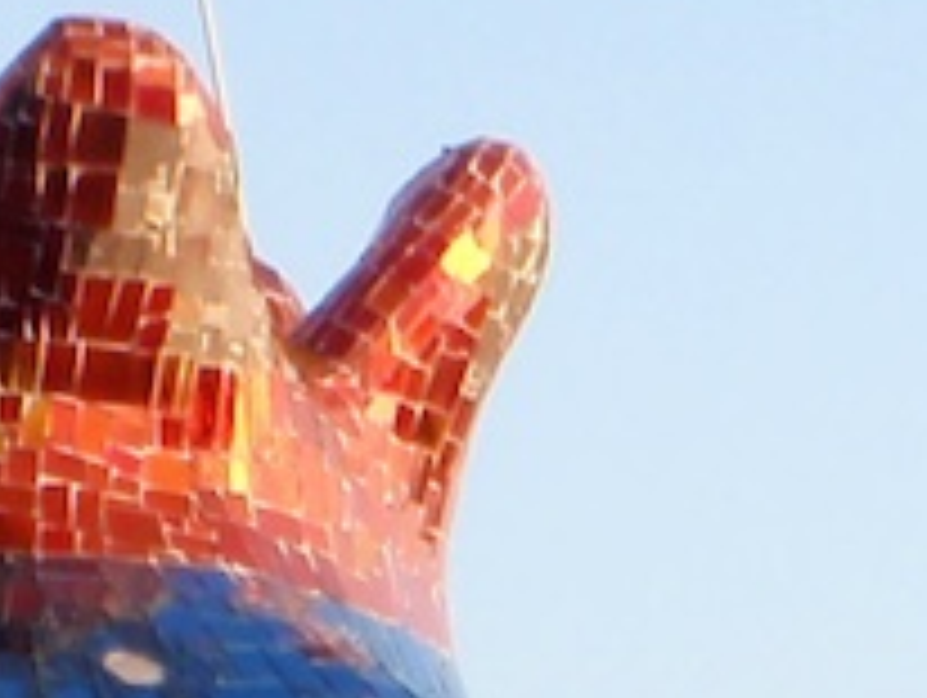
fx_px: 13513
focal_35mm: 504
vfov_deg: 2.9
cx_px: 1260
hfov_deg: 3.9
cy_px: 2418
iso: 64
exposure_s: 1/125
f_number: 4.7
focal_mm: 11.76
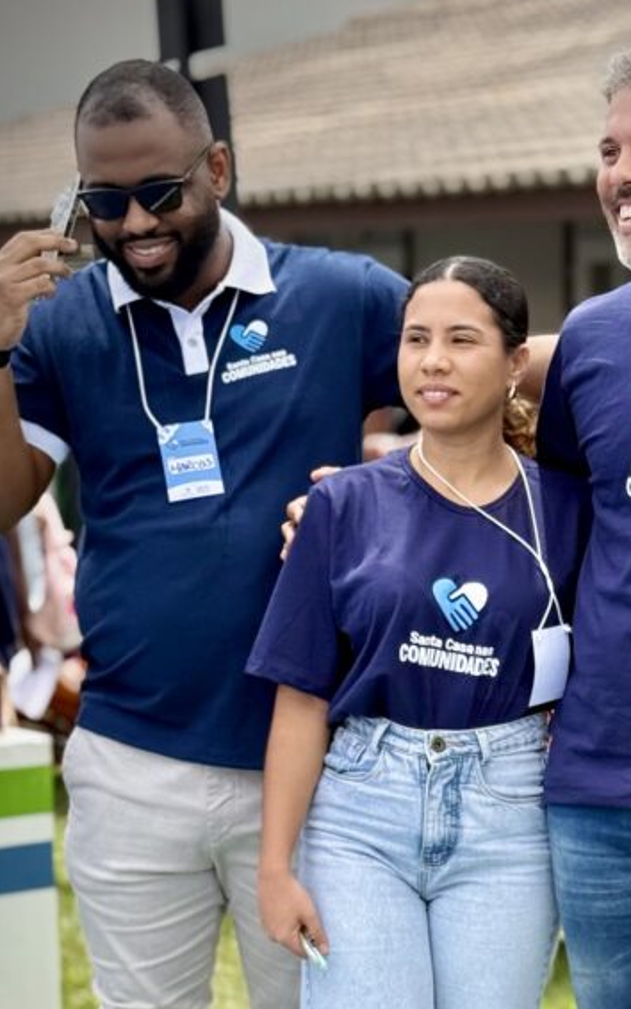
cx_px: 677
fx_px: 2530
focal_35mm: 92
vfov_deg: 22.2
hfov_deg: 13.9
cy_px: 813
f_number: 1.78
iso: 100
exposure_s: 1/2208
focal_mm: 6.76
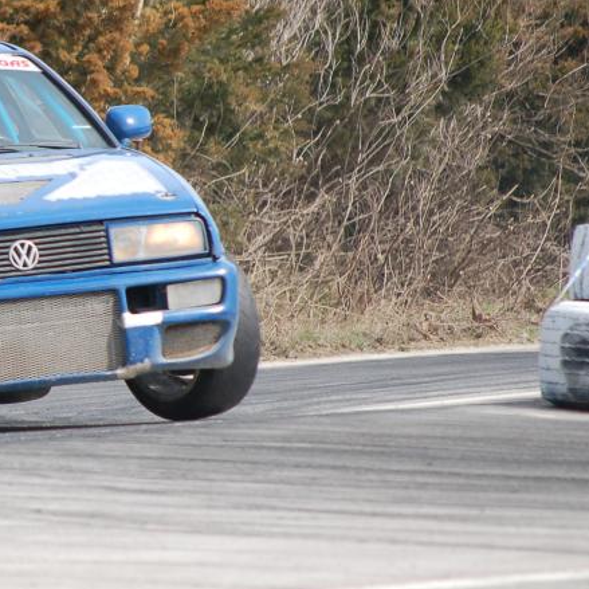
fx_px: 11435
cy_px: 239
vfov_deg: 3.0
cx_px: 19
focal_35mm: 594
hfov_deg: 2.9
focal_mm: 200
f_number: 5.6
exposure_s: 1/1000
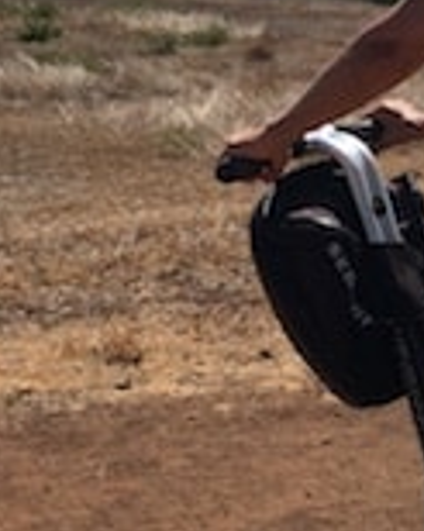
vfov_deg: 20.8
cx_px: 457
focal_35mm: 92
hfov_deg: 16.2
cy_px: 317
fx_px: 1445
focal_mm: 4.15
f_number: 2.2
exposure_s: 1/2849
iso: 25
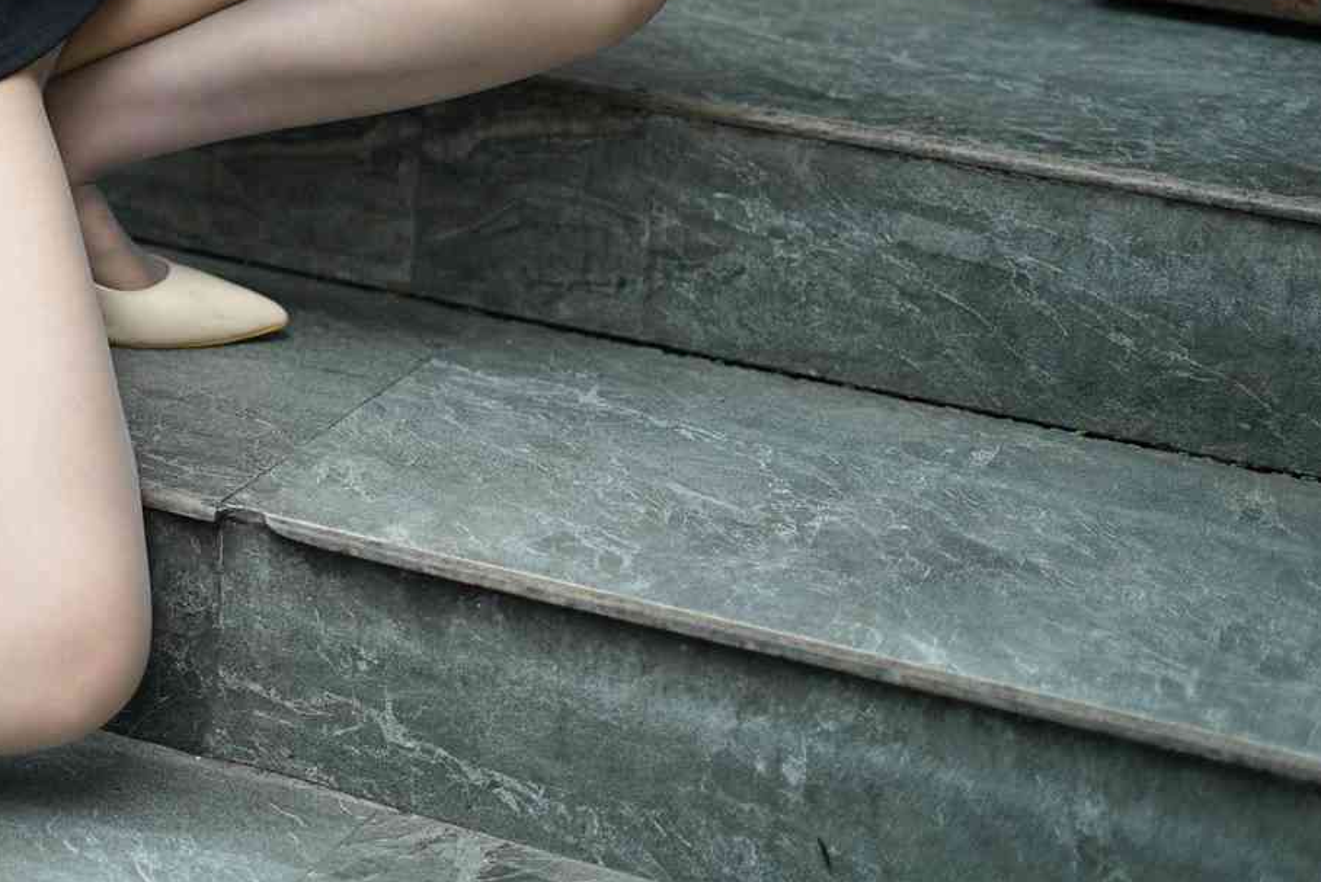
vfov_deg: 13.8
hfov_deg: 20.1
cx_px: 65
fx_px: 3634
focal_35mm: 99
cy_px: 175
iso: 160
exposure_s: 1/250
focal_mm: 50
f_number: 1.8
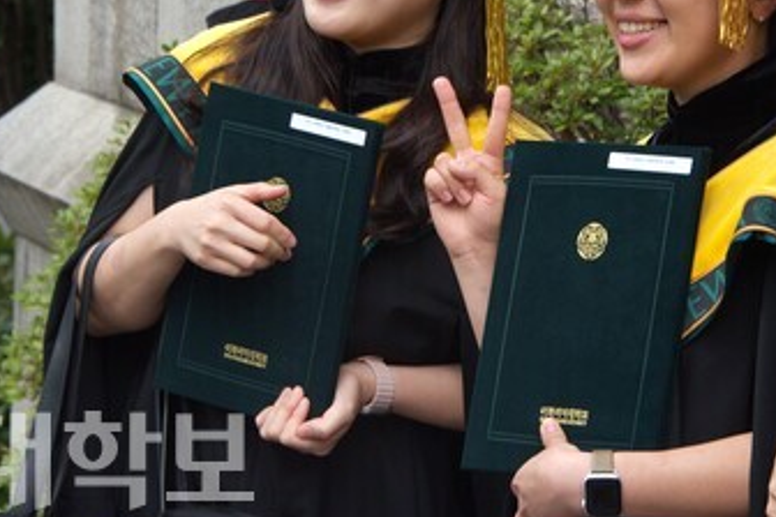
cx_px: 515
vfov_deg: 6.3
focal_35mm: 218
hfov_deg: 9.4
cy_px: 82
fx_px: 4699
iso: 640
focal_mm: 122
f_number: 11
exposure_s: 1/250
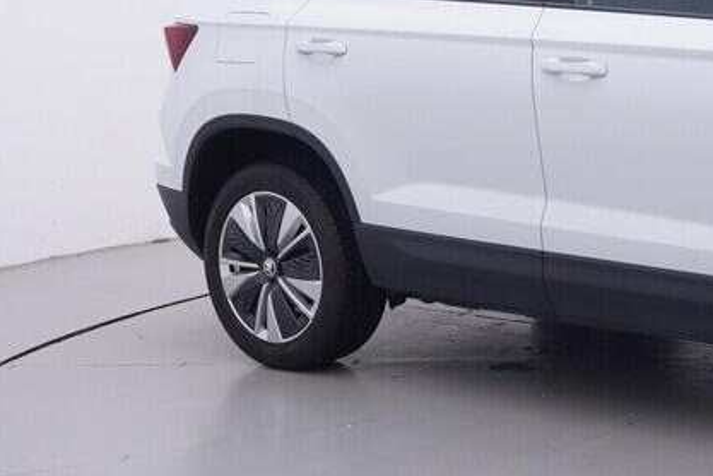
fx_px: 1539
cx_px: 788
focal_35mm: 78
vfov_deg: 17.5
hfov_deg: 24.3
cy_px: 152
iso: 200
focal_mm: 15
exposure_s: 1/80
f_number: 5
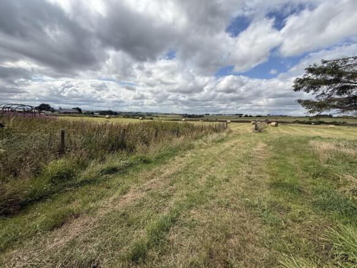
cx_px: 178
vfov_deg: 85.7
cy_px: 134
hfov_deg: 102.1
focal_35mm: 14
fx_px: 144
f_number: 2.2
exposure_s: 1/3289
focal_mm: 2.22
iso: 50
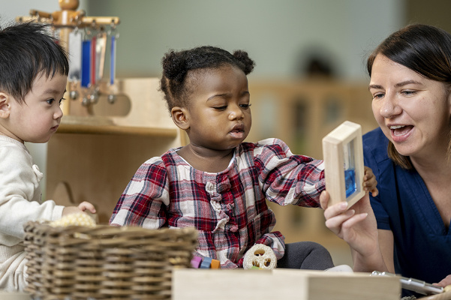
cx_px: 226
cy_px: 150
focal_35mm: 135
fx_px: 1690
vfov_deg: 10.1
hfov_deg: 15.2
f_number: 1.8
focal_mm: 135
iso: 200
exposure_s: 1/200
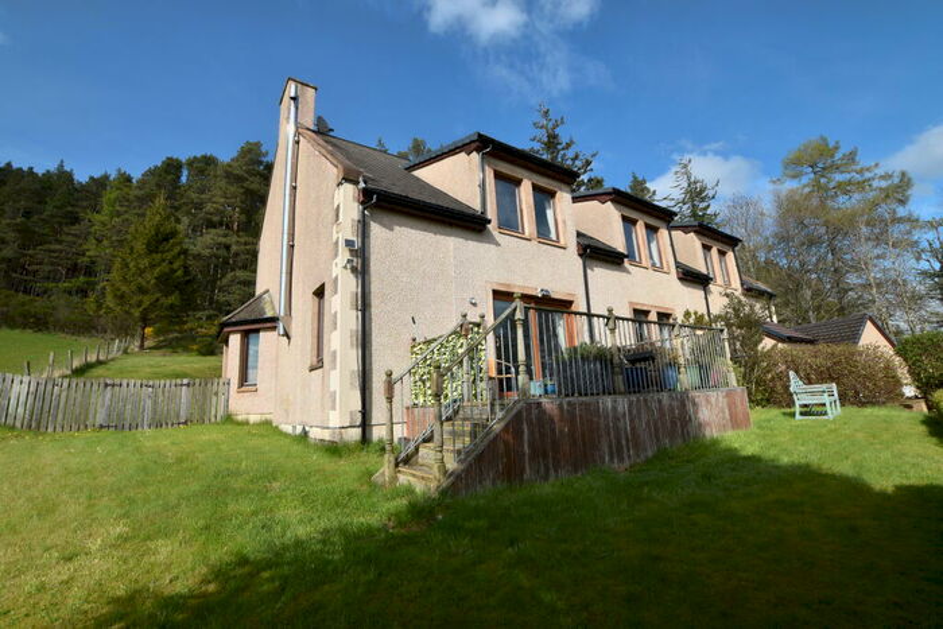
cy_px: 314
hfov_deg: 100.4
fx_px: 393
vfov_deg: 77.4
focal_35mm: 15
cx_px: 472
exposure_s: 1/320
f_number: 9
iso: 200
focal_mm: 10
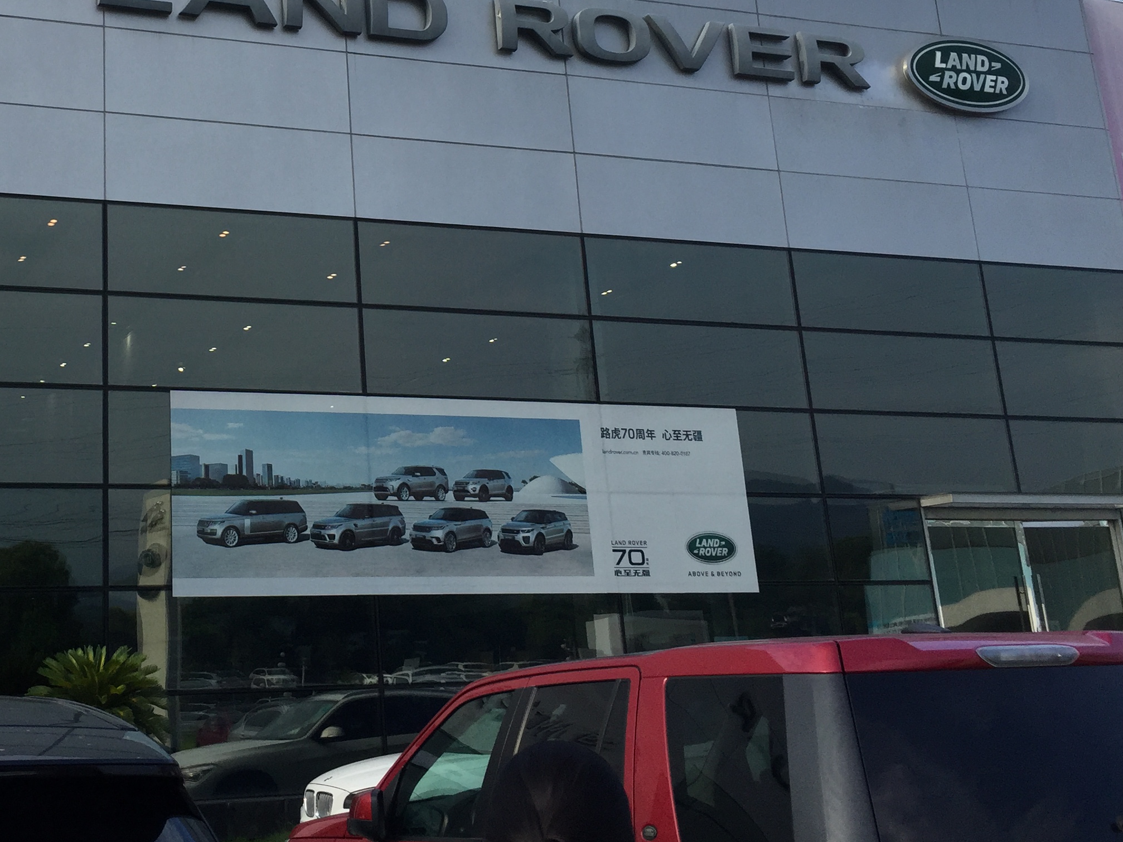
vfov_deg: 30.3
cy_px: 191
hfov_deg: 38.9
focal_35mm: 47
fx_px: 1525
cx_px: 222
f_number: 2.2
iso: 32
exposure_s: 1/824
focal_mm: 4.15
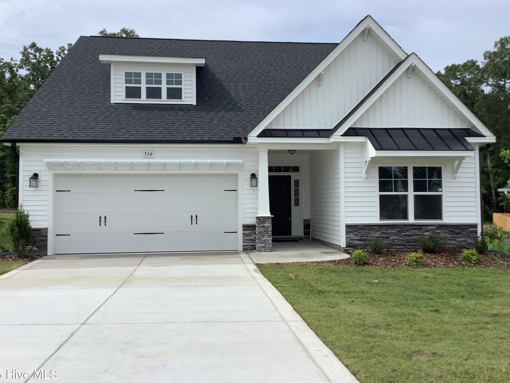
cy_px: 178
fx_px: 516
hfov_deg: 52.6
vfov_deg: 40.7
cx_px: 254
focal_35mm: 35
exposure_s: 1/2037
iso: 25
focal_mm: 3.3
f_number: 2.4
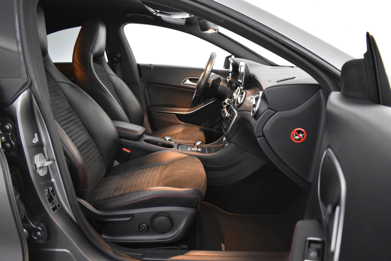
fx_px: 293
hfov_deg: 67.4
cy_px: 130
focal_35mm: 27
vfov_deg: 47.9
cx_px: 196
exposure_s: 1/30
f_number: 3.5
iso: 3200
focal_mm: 18
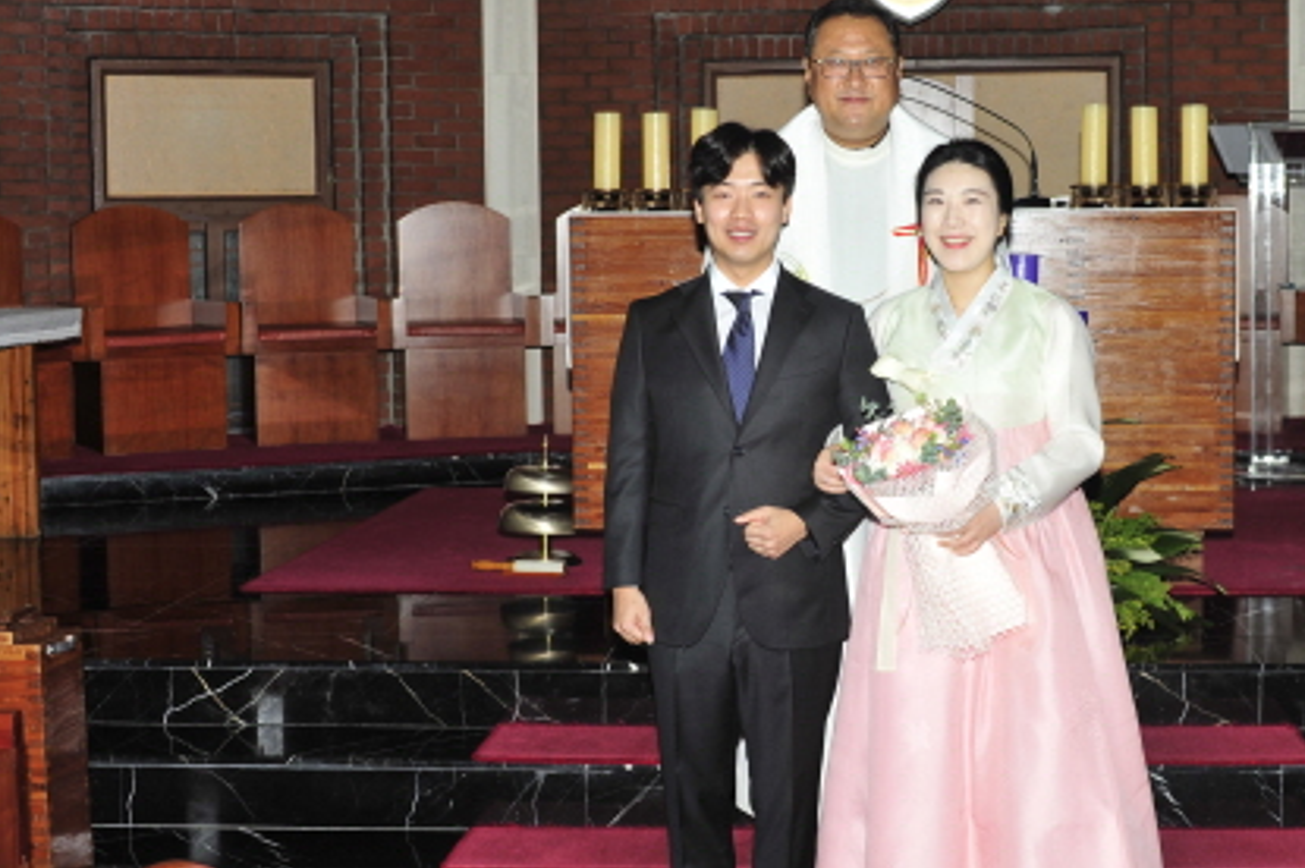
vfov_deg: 22.9
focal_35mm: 59
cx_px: 792
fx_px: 2137
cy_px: 373
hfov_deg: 33.8
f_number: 5.6
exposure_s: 1/60
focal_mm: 35
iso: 200
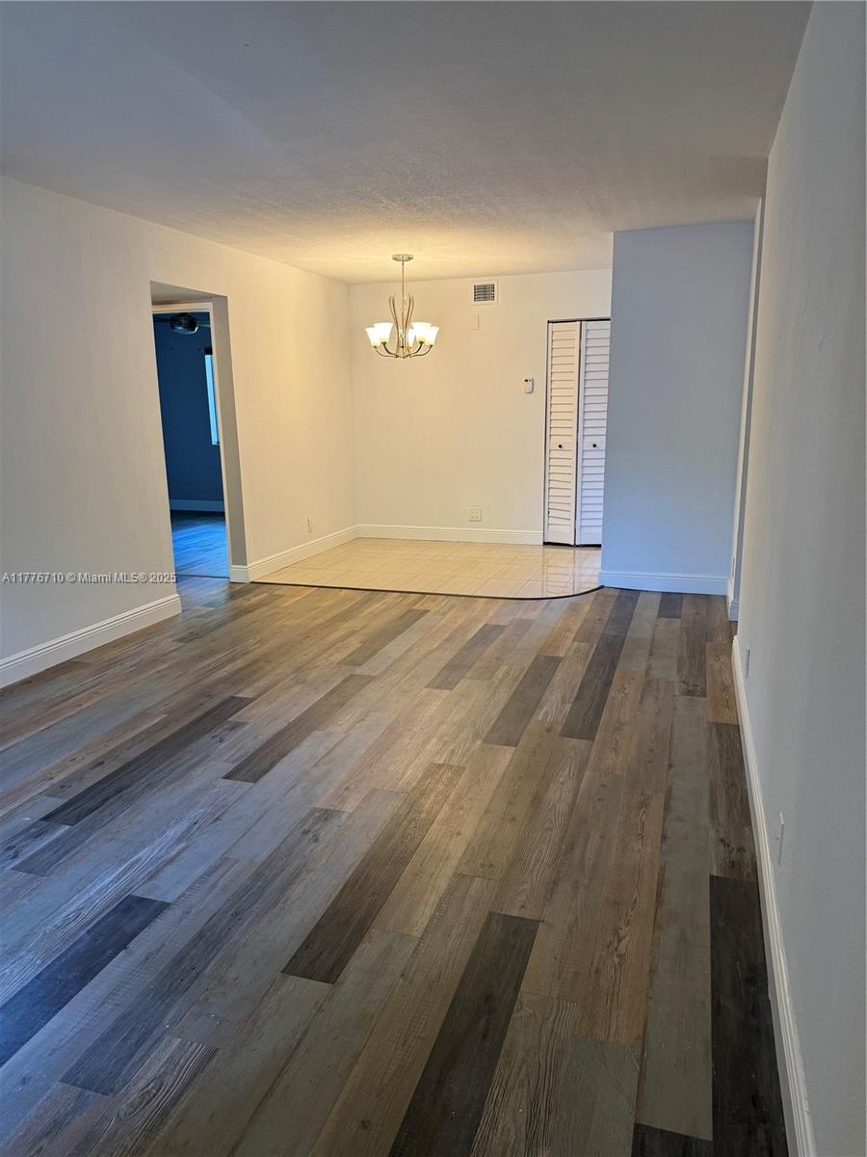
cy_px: 578
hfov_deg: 56.8
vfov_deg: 71.6
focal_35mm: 24
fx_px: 801
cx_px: 434
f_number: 1.78
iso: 125
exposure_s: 1/60
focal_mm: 6.76
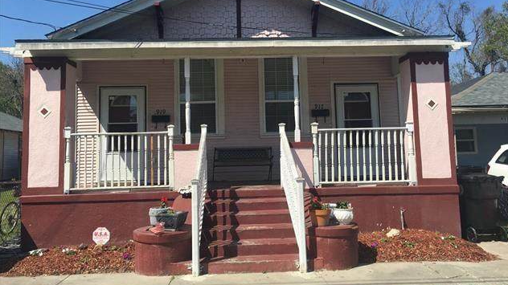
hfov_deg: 61.0
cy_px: 116
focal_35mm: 32
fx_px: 431
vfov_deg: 36.5
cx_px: 256
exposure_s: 1/1672
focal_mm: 4.15
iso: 25
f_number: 2.2
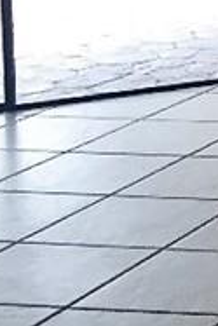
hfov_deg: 6.6
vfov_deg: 12.0
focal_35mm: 165
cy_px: -132
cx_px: 869
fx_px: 1496
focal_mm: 4.15
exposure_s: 1/30
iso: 40
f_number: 2.2
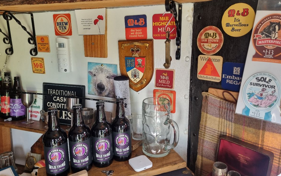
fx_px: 214
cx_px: 140
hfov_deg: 66.5
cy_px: 82
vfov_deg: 44.5
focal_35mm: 28
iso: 160
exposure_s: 1/100
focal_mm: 5.4
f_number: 1.8
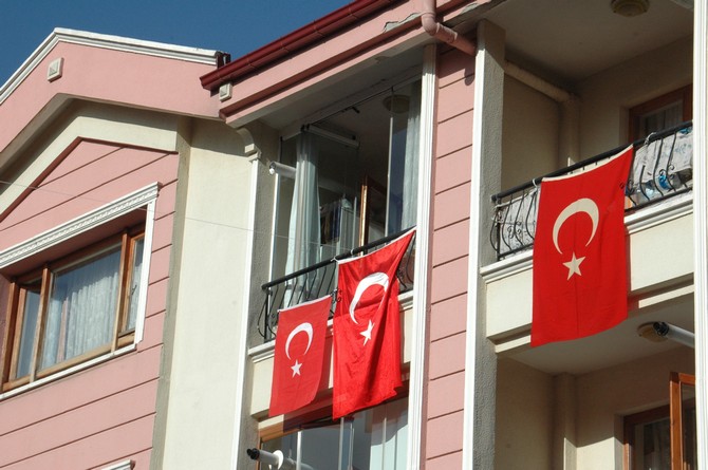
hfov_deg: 17.1
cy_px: 235
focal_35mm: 120
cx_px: 354
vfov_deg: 11.4
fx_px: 2357
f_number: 13
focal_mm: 80
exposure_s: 1/640
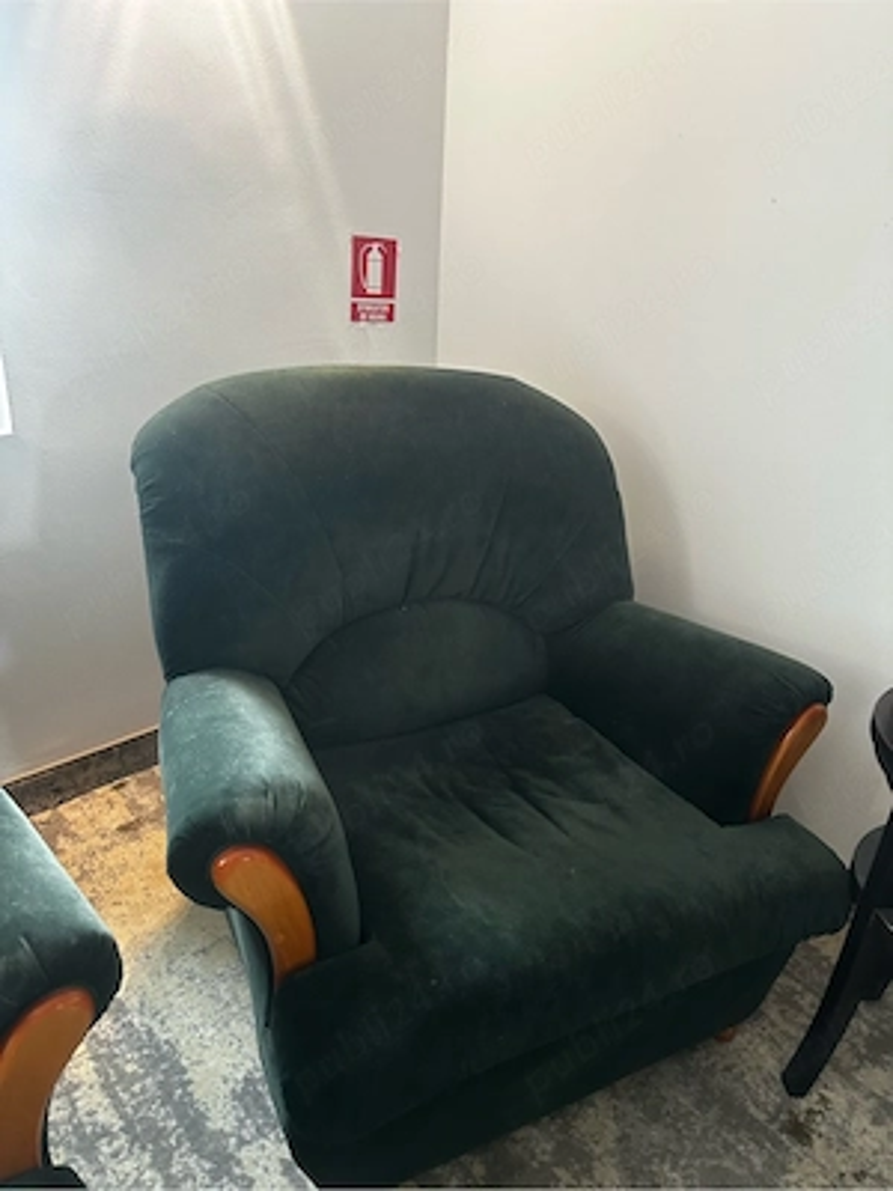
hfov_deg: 56.8
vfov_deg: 71.6
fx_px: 826
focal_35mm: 24
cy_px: 596
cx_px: 446
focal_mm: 6.86
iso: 320
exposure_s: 1/50
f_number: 1.78
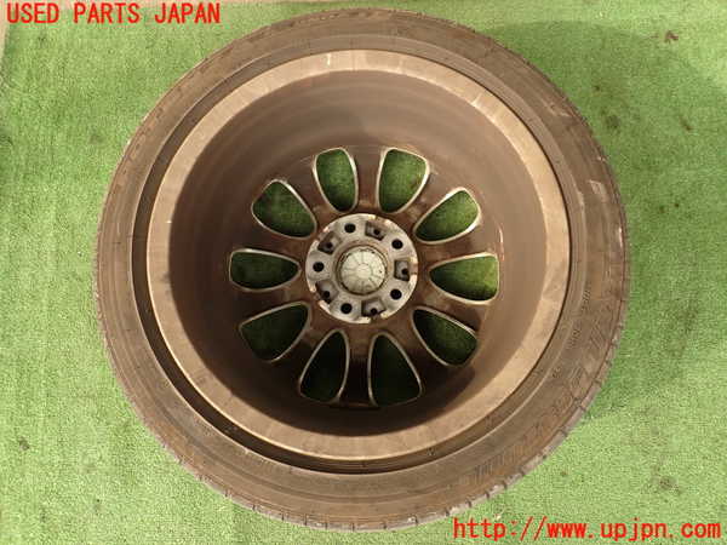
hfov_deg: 69.4
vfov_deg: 54.9
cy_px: 272
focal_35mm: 25
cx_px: 364
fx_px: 525
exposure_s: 1/125
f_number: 2.8
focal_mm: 4.5
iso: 100
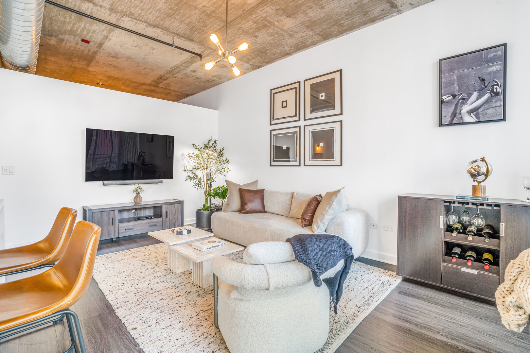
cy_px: 176
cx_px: 265
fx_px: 236
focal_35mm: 16
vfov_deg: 73.7
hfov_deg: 96.7
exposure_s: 1/160
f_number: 9
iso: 640
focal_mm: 16
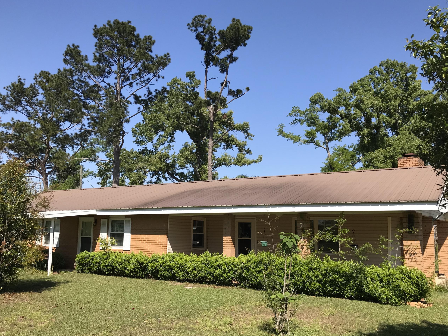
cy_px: 183
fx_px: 427
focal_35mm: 33
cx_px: 226
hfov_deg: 55.3
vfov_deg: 42.9
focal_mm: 3.99
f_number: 1.8
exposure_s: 1/1880
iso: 20
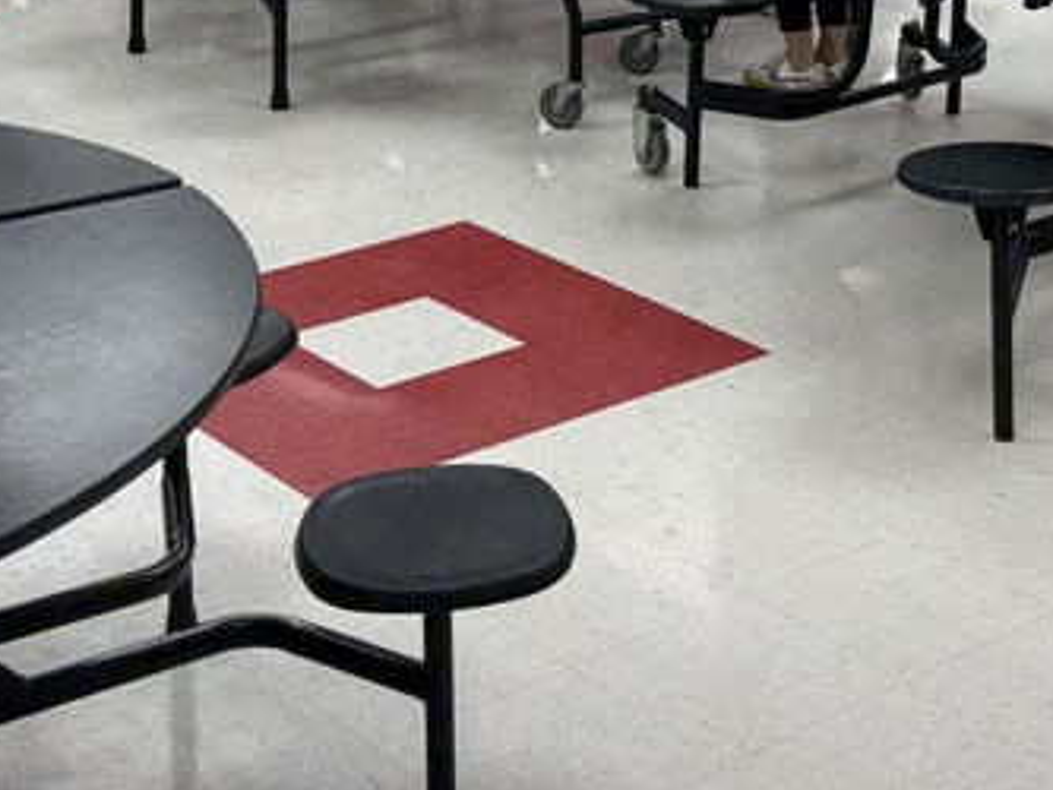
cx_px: 734
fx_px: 2434
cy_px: -240
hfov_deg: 24.2
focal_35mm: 80
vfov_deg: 17.3
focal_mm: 5.96
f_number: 1.6
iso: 100
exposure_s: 1/155
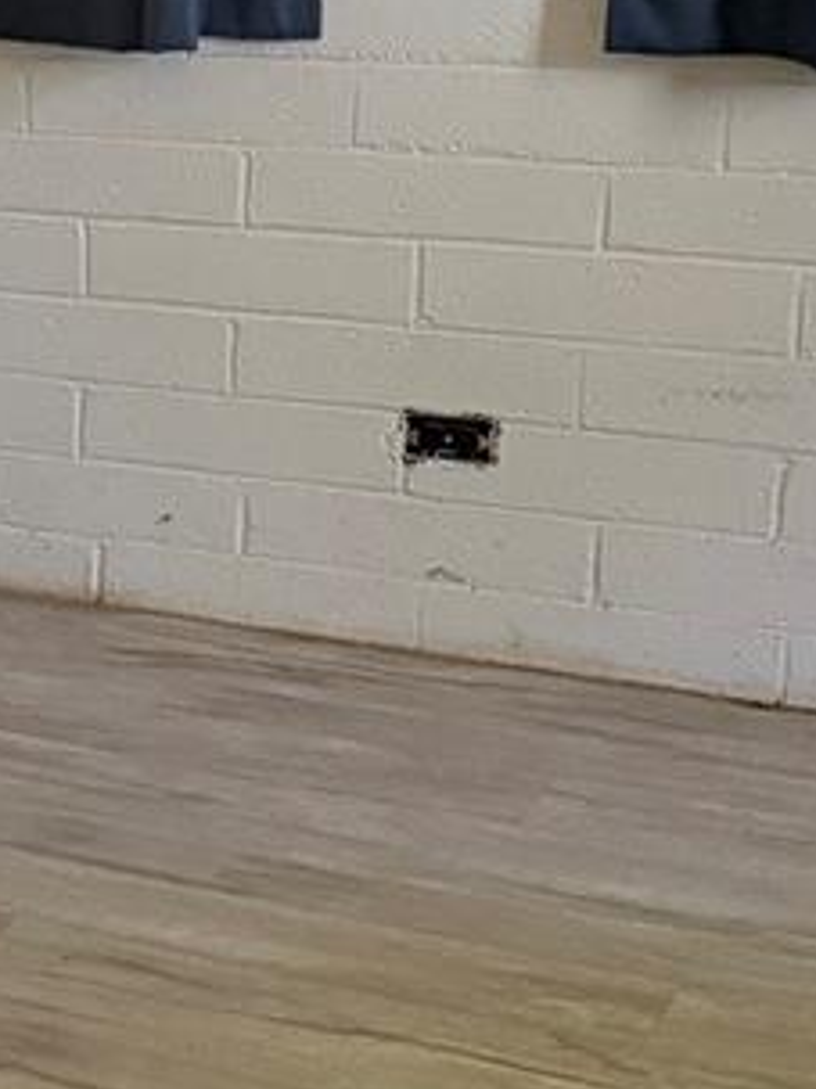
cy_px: 582
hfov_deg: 14.5
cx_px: -413
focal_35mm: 95
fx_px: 2988
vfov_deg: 20.7
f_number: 1.78
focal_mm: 6.76
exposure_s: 1/56
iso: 800
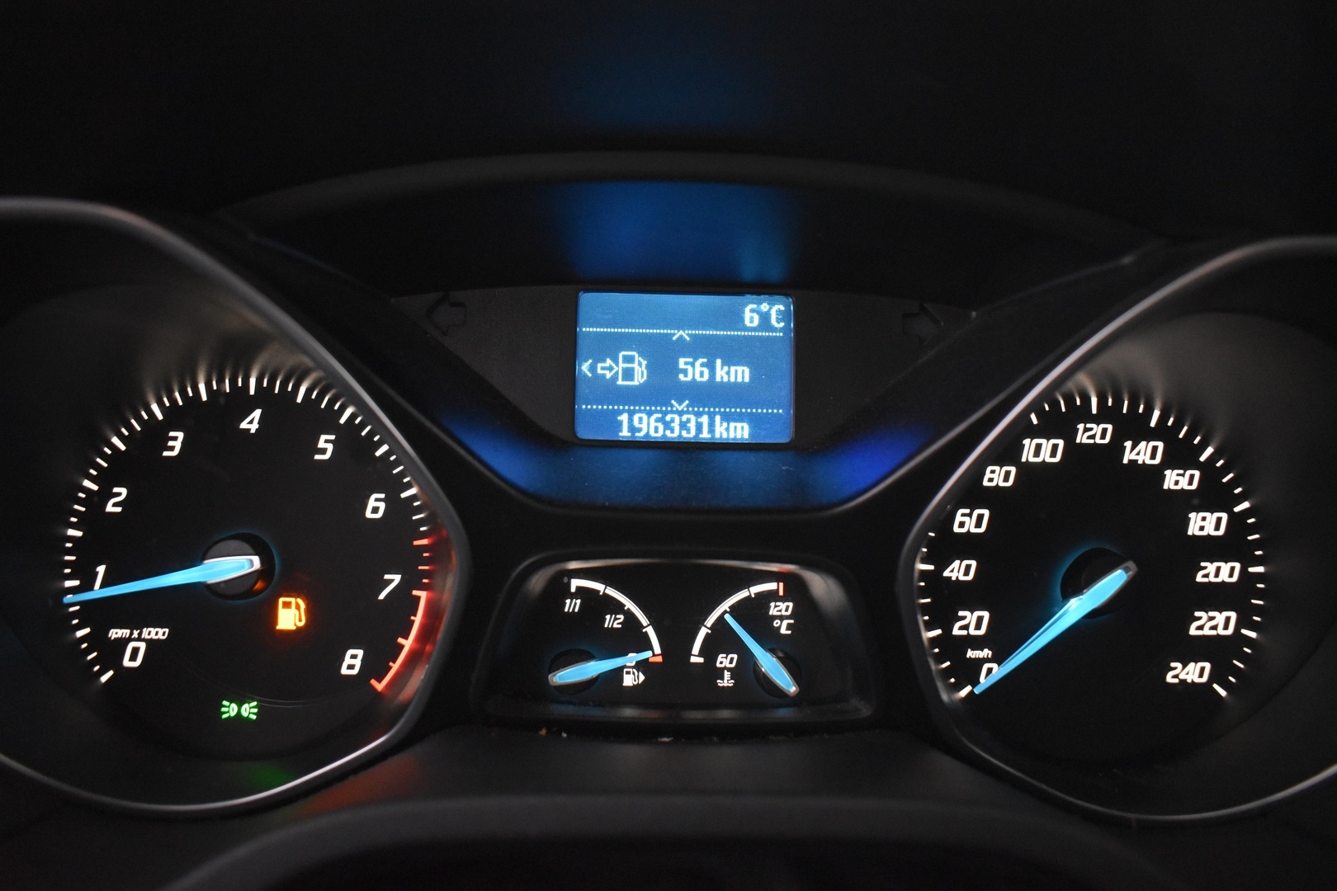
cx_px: 668
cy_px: 446
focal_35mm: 27
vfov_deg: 47.9
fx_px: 1003
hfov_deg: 67.4
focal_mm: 18
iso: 3200
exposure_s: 1/30
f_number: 3.5
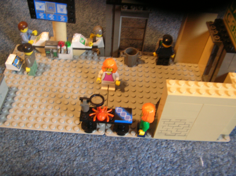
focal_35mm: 36
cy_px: 88
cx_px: 118
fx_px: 245
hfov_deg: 51.4
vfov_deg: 39.6
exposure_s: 1/3.8
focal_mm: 6
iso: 138
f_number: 2.7
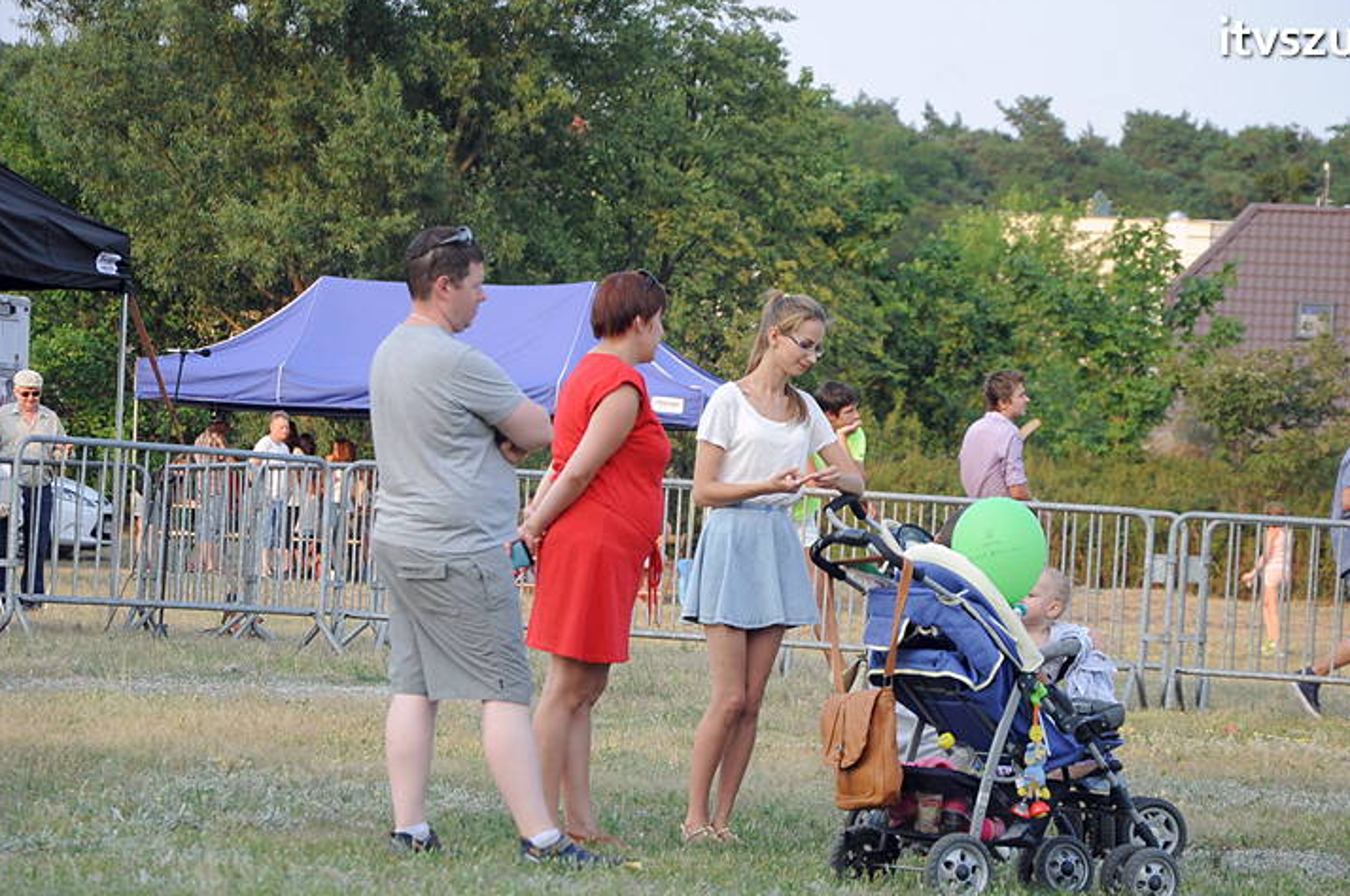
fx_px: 7025
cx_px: 726
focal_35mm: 188
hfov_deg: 11.0
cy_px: 508
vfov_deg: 7.3
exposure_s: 1/320
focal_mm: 105
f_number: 5.6
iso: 500
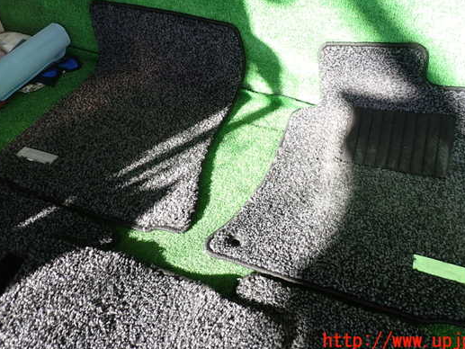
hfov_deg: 61.5
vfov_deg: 48.1
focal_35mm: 29
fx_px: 390
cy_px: 150
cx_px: 256
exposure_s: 1/125
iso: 100
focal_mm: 4.5
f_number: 2.8
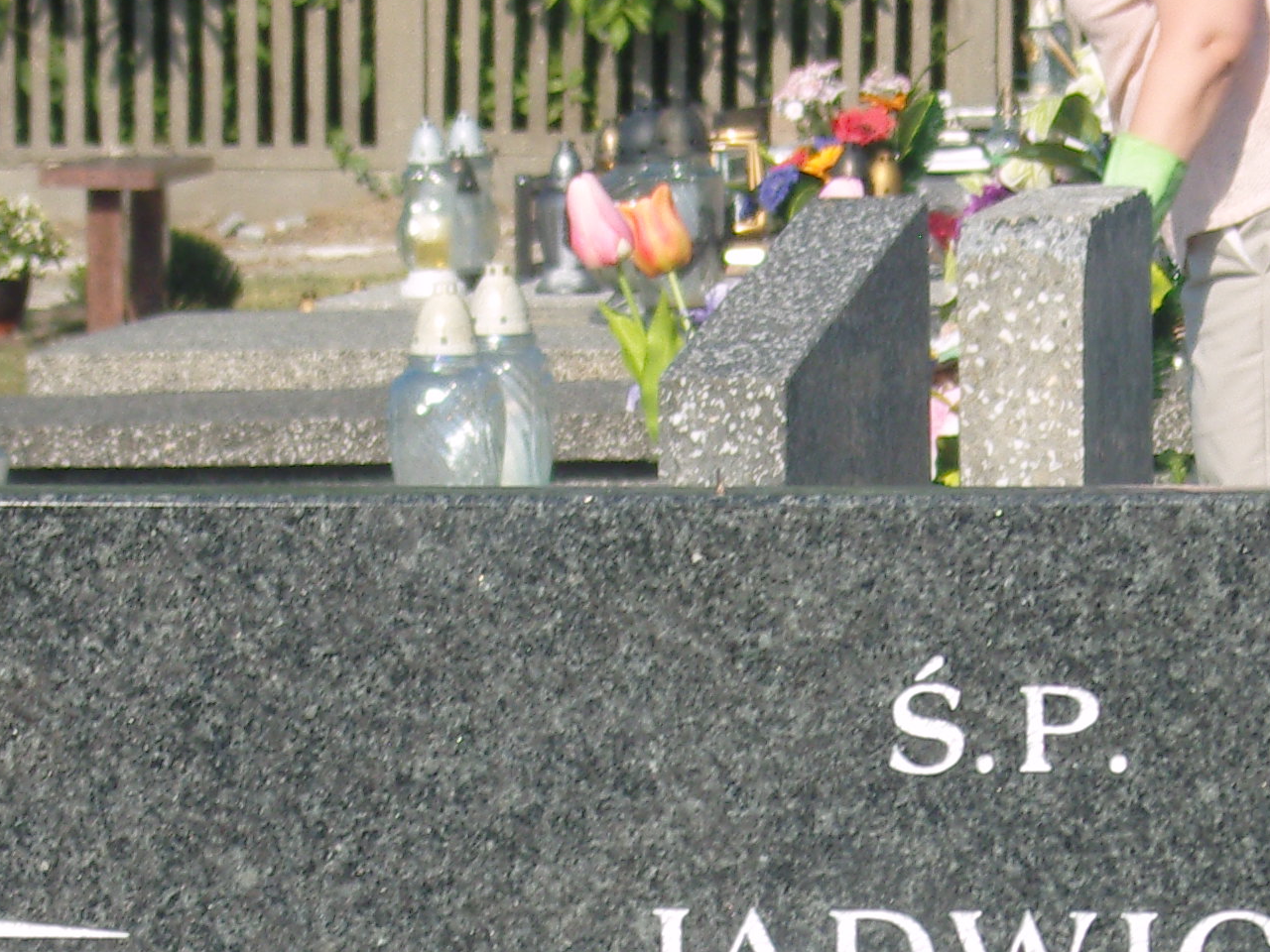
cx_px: 757
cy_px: 1199
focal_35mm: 260
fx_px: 9539
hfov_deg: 7.6
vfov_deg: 5.7
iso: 100
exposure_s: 1/100
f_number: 12.9
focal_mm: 21.9
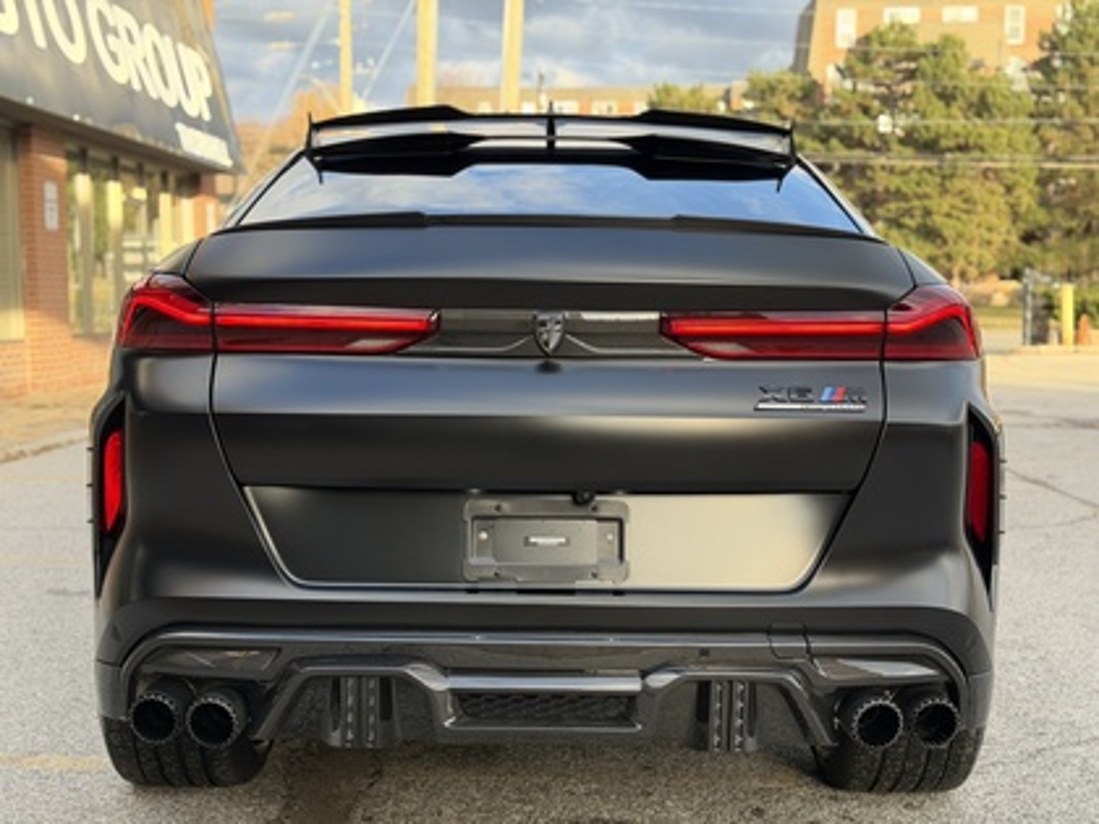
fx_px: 1524
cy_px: 412
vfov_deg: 30.3
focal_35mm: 48
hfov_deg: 39.7
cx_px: 550
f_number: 1.78
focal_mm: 6.76
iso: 64
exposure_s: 1/215
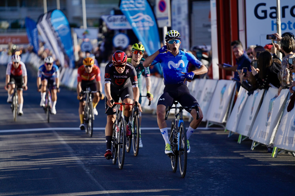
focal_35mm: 200
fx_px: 1639
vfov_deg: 6.9
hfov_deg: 10.3
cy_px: 98
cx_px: 148
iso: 100
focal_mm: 200
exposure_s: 1/2500
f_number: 2.8
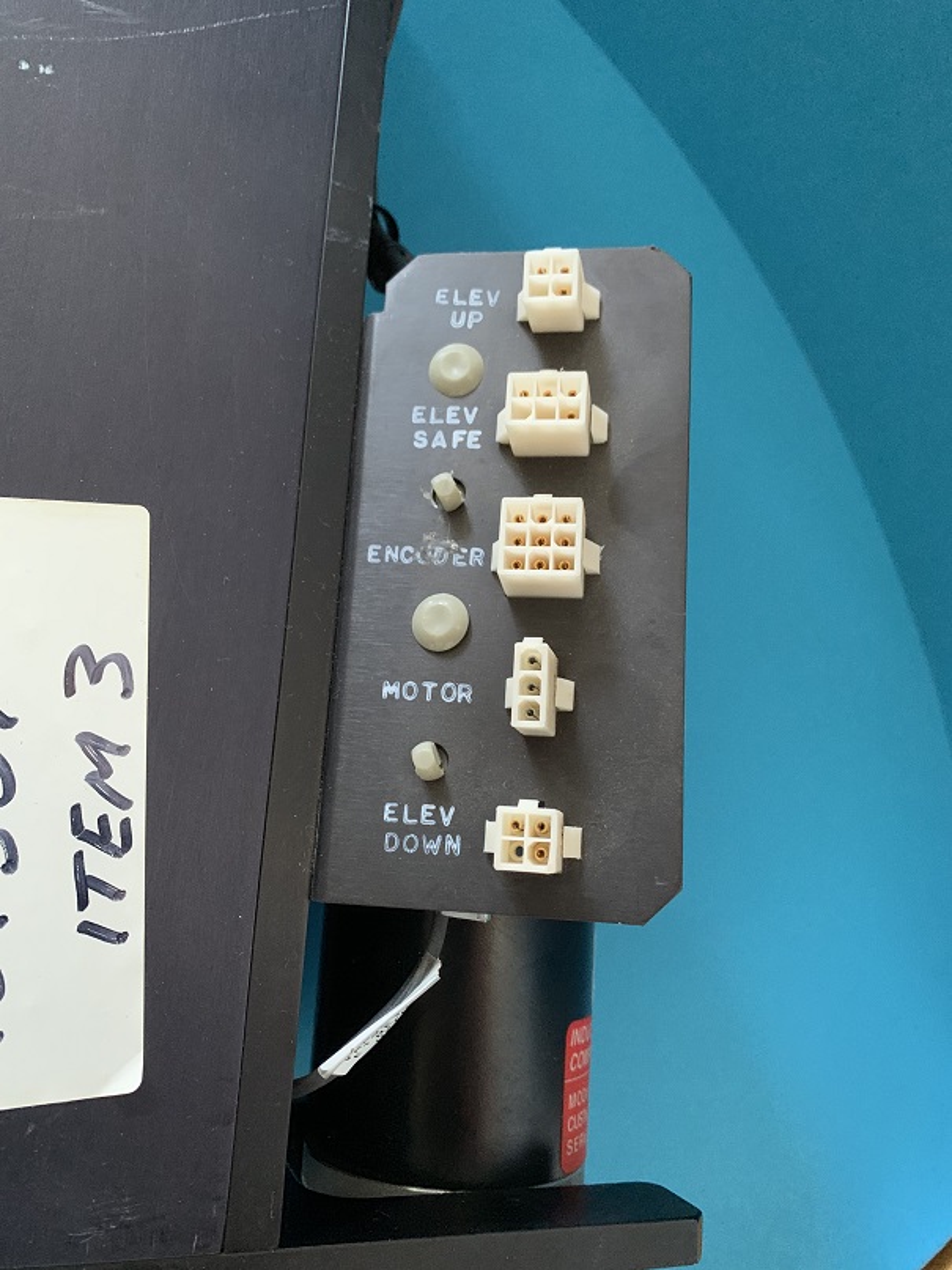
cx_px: 476
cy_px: 635
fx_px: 954
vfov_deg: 67.3
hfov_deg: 53.1
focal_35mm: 26
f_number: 1.8
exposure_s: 1/31
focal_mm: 4.25
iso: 400
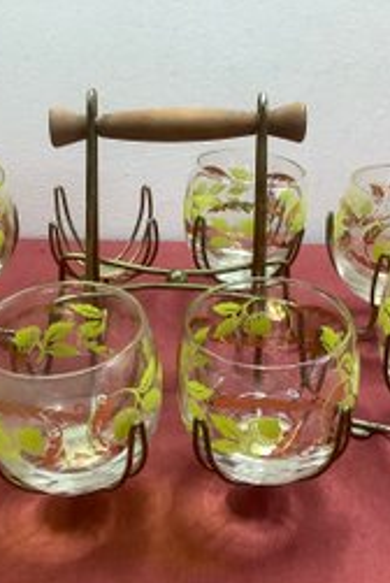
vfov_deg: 44.5
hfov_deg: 30.6
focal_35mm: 44
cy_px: 289
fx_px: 713
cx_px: 178
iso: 125
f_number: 2.4
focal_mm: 3.3
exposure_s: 1/50
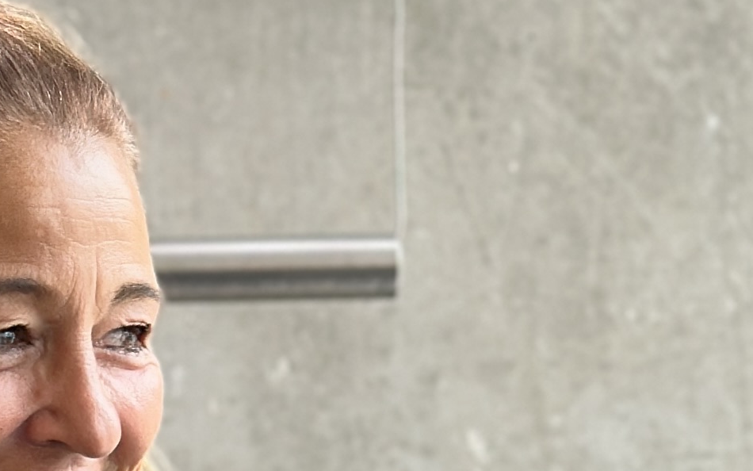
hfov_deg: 9.6
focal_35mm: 216
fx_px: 4433
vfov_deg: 5.9
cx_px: -68
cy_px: 959
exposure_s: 1/104
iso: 125
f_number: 1.78
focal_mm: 6.86
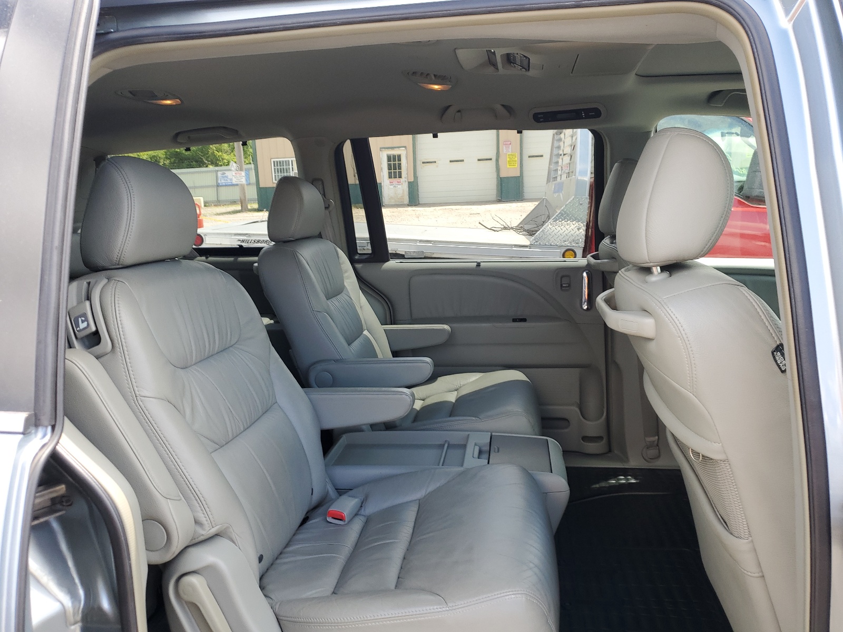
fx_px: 633
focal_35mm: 26
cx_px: 422
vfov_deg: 53.1
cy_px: 316
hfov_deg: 67.3
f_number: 1.5
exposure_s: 1/312
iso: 50
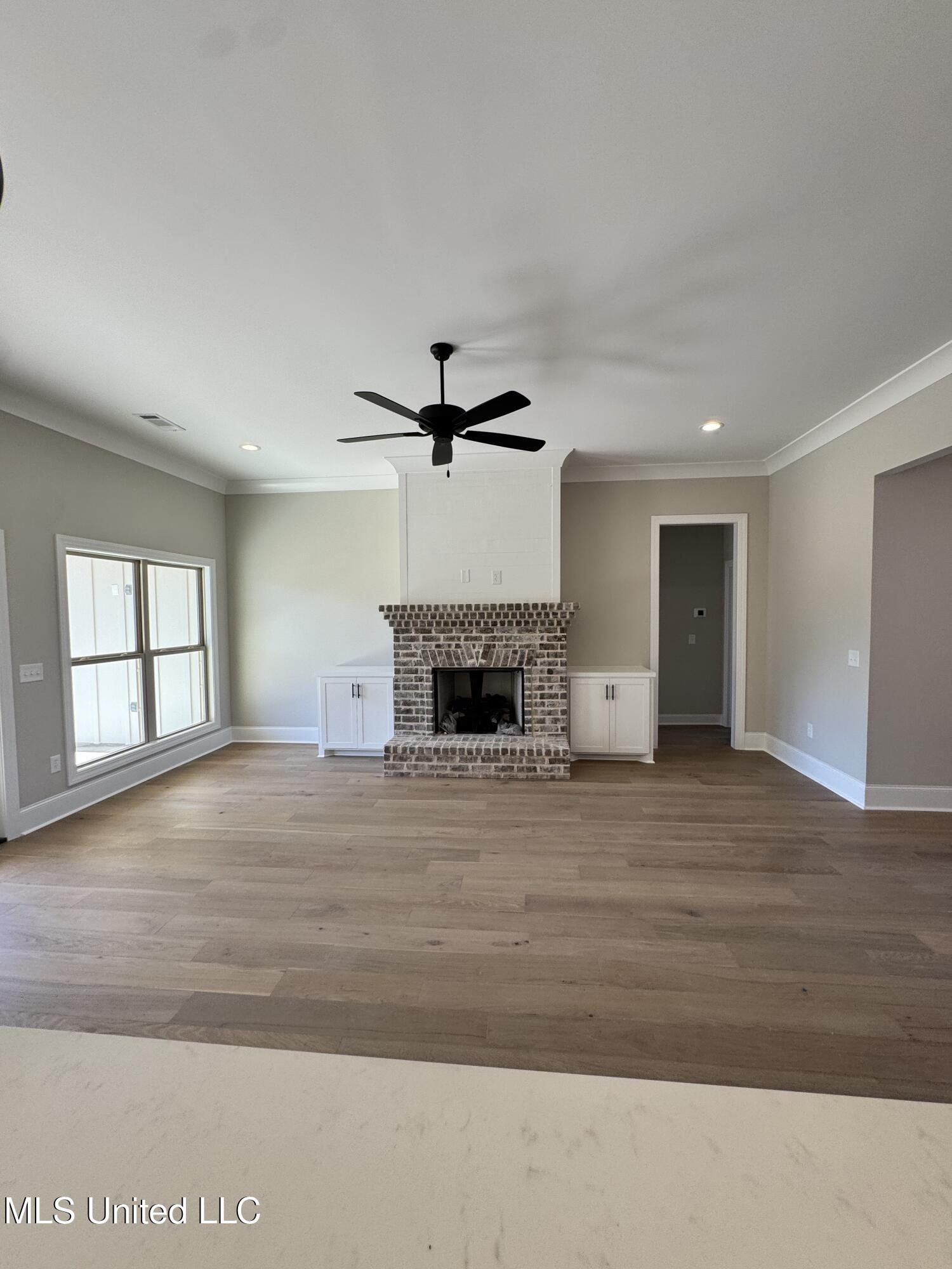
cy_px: 634
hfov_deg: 85.7
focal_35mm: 14
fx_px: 513
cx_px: 476
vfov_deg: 102.1
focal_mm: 2.22
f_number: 2.2
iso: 50
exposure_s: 1/120
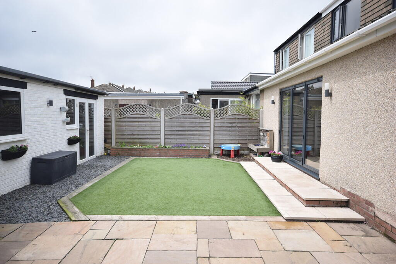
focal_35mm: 24
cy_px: 132
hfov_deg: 73.7
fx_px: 264
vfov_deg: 53.1
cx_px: 198
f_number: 9
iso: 200
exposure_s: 1/320
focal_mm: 16
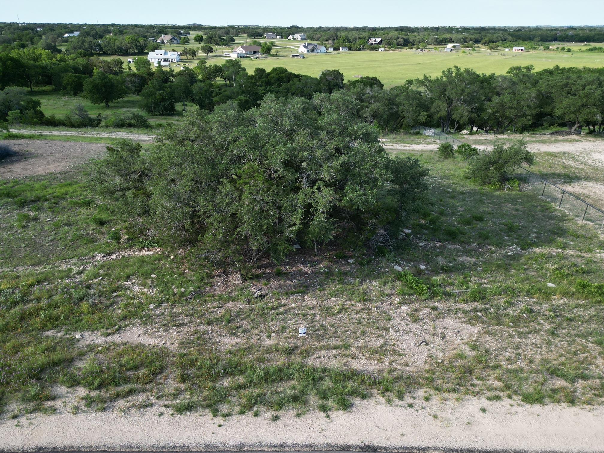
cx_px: 302
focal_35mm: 24
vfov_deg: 56.8
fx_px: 419
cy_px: 226
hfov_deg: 71.6
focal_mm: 6.72
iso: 200
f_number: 1.7
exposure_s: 1/1500
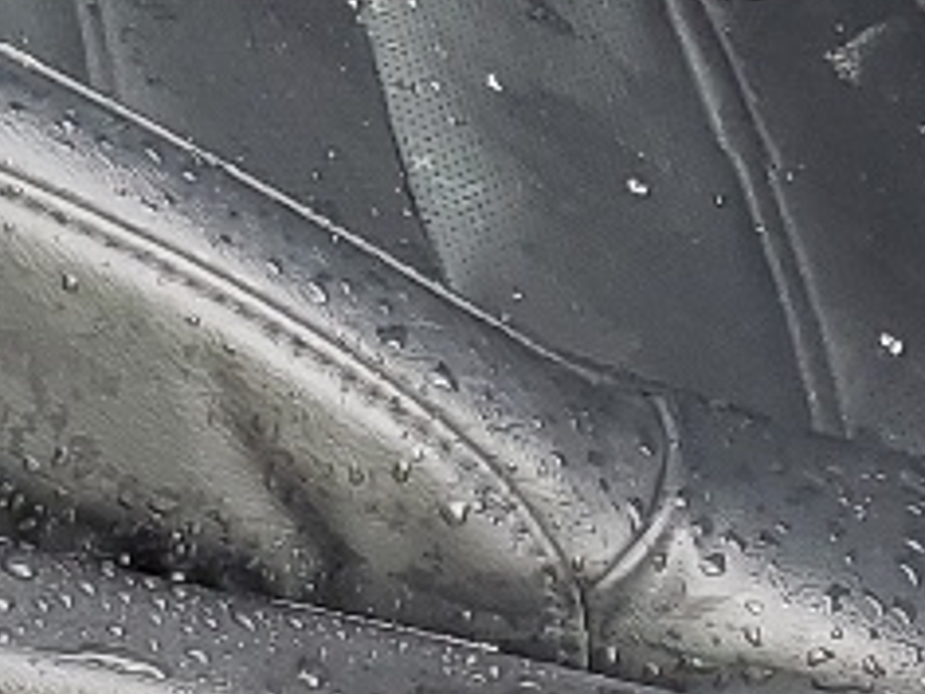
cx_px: 78
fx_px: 4703
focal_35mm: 176
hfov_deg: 11.2
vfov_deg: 7.9
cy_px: -906
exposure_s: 1/120
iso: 57
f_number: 1.5
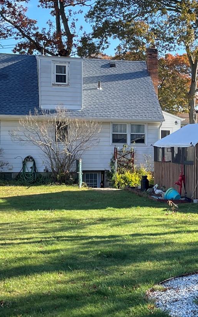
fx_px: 596
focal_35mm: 69
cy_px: 172
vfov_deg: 29.8
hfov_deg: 18.3
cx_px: 210
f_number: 1.6
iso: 32
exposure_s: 1/1033
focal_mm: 4.2
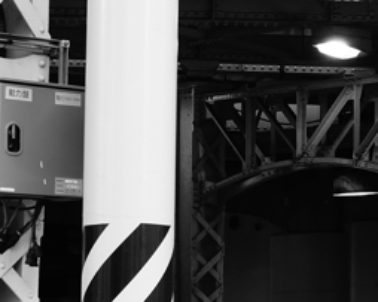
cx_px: 423
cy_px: 162
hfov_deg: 11.2
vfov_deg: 9.1
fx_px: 1901
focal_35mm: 170
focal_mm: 30
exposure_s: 1/20
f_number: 4.5
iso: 100
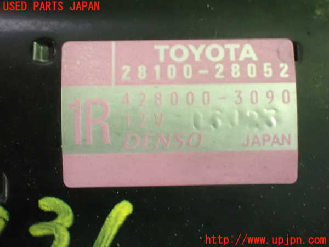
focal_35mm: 62
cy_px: 124
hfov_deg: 31.2
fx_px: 589
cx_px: 164
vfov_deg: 23.7
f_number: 3.6
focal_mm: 11.09
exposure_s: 1/20
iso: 1600
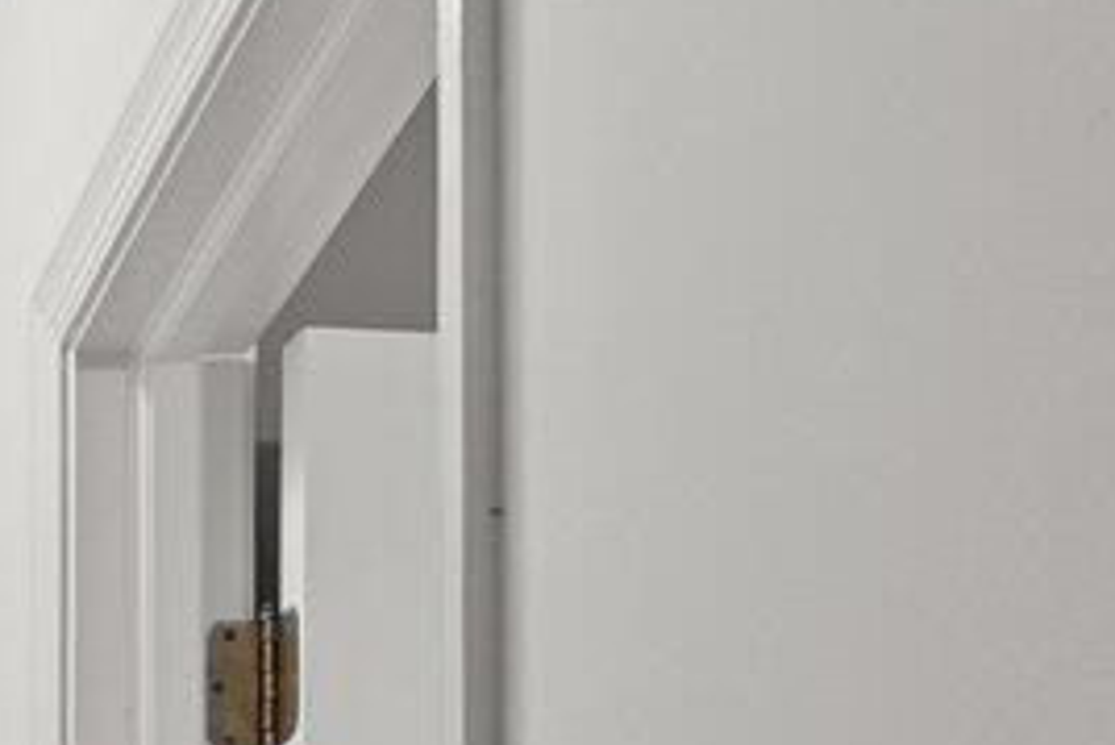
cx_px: -649
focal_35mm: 107
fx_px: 3316
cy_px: 1717
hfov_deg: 16.9
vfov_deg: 11.0
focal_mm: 14
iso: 500
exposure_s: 1/2.5
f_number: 8
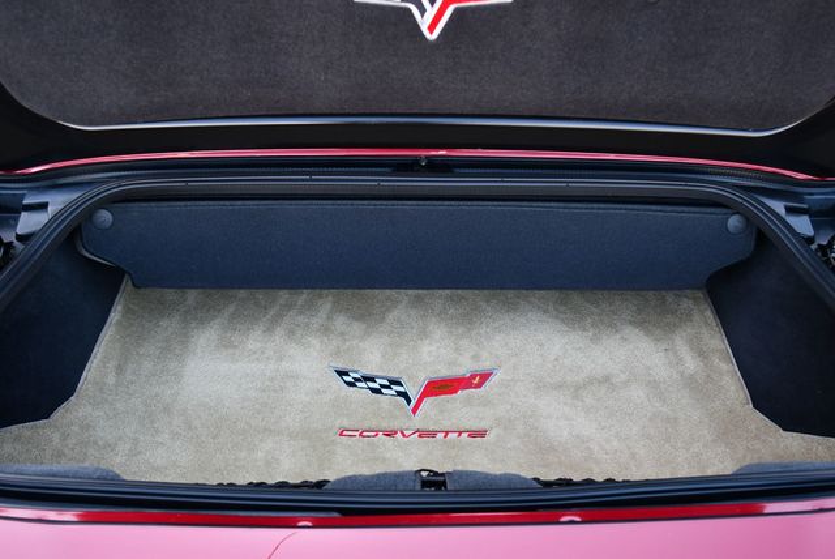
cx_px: 418
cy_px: 280
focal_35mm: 36
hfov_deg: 53.1
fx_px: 836
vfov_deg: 36.9
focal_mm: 18
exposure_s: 1/250
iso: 450
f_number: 3.5
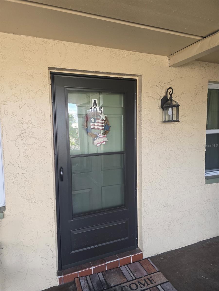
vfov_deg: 73.9
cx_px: 110
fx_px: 194
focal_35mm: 23
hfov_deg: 58.9
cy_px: 146
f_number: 1.7
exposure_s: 1/180
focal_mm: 6.3
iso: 100
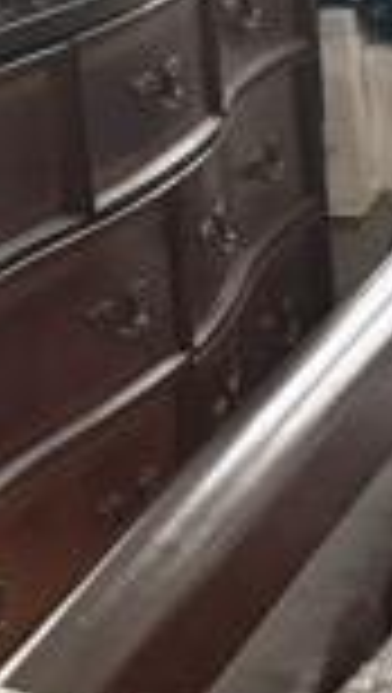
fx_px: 3205
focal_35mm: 174
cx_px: 1293
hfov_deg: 6.3
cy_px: 261
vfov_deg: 12.3
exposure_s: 1/60
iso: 250
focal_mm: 6.76
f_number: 1.78
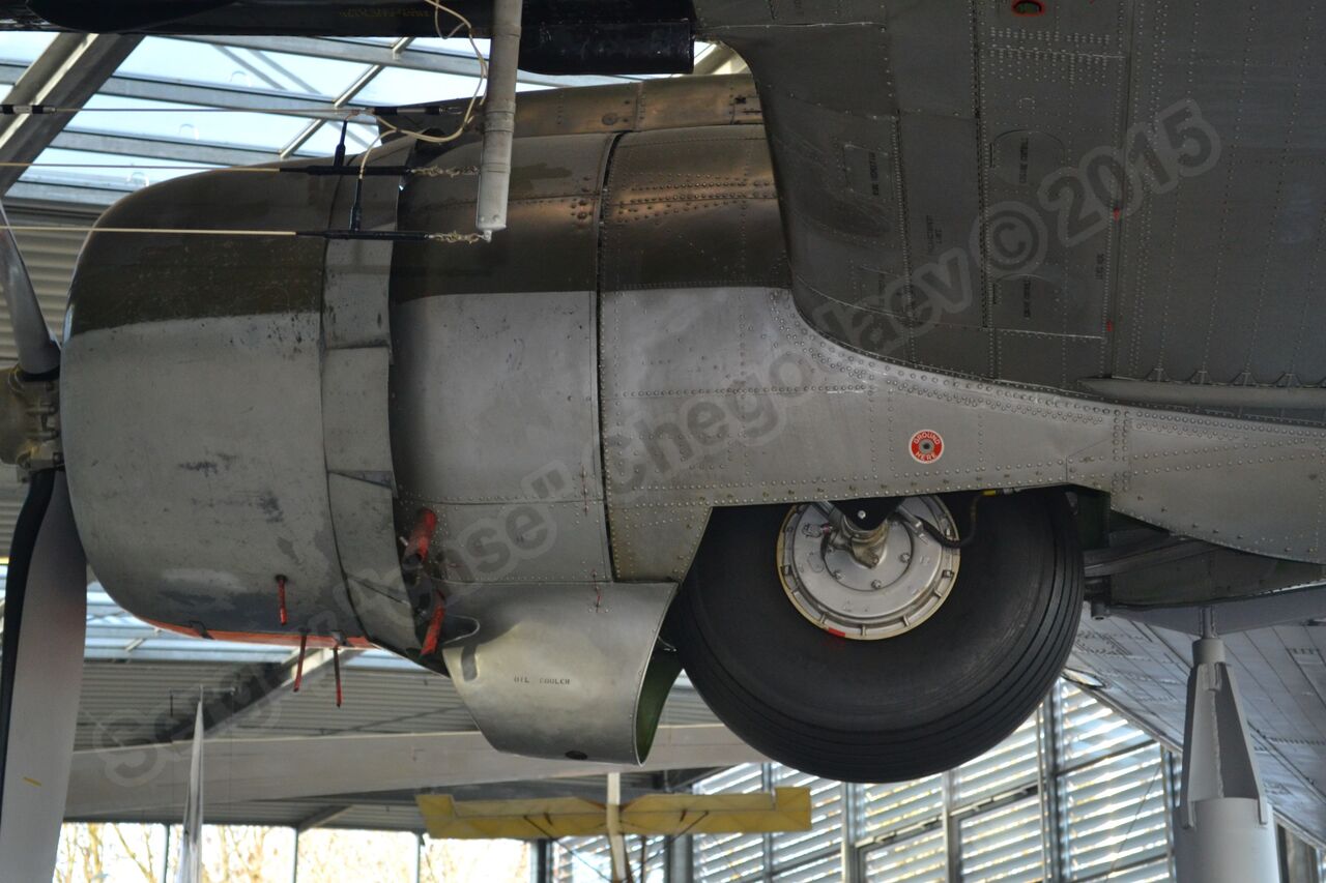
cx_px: 663
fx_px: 2762
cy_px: 442
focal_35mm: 75
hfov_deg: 27.0
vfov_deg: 18.2
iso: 1000
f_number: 5.6
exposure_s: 1/60
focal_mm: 50
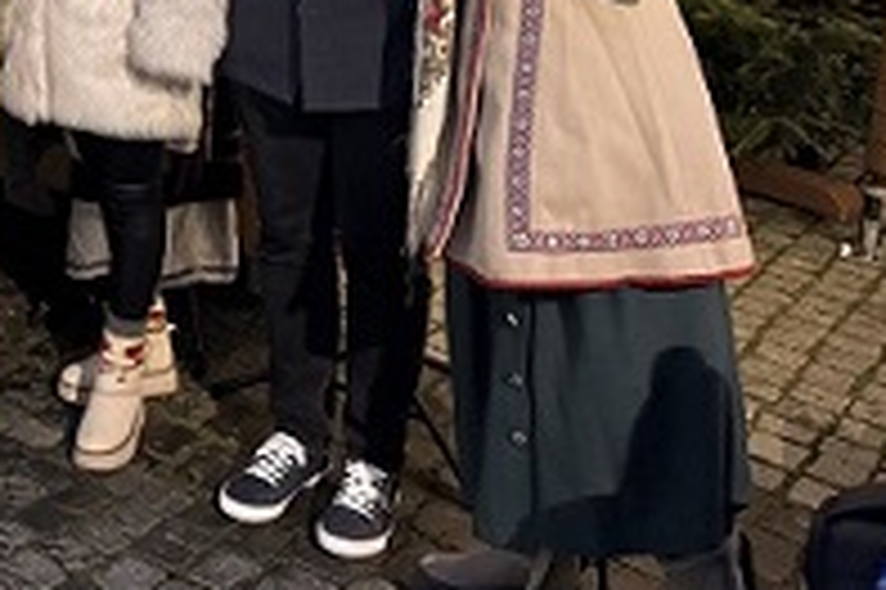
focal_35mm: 58
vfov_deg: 21.9
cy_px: -81
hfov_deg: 31.5
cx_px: -31
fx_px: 1426
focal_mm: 6.76
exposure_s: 1/33
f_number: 1.78
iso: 640
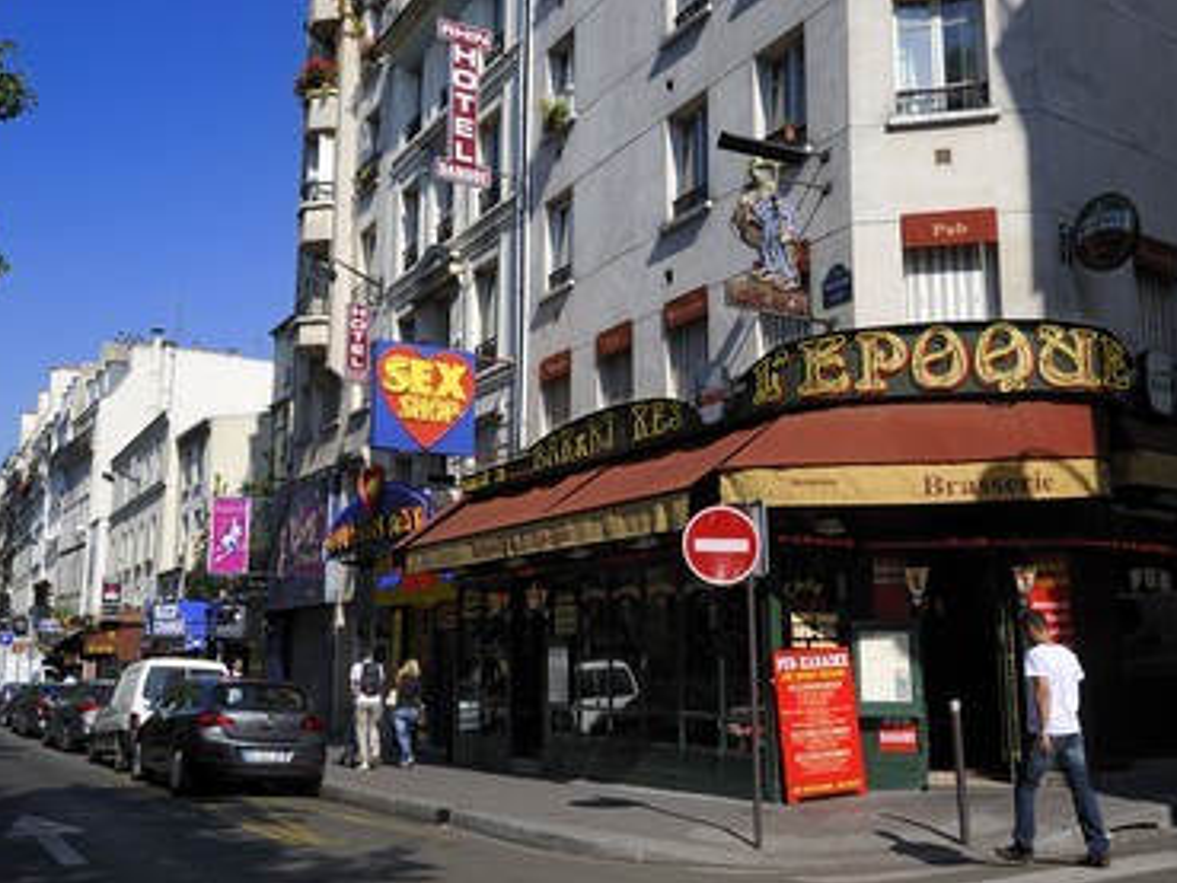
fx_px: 1190
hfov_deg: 52.6
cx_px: 555
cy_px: 443
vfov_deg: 40.7
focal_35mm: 35
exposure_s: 1/200
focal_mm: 32
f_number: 11
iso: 200
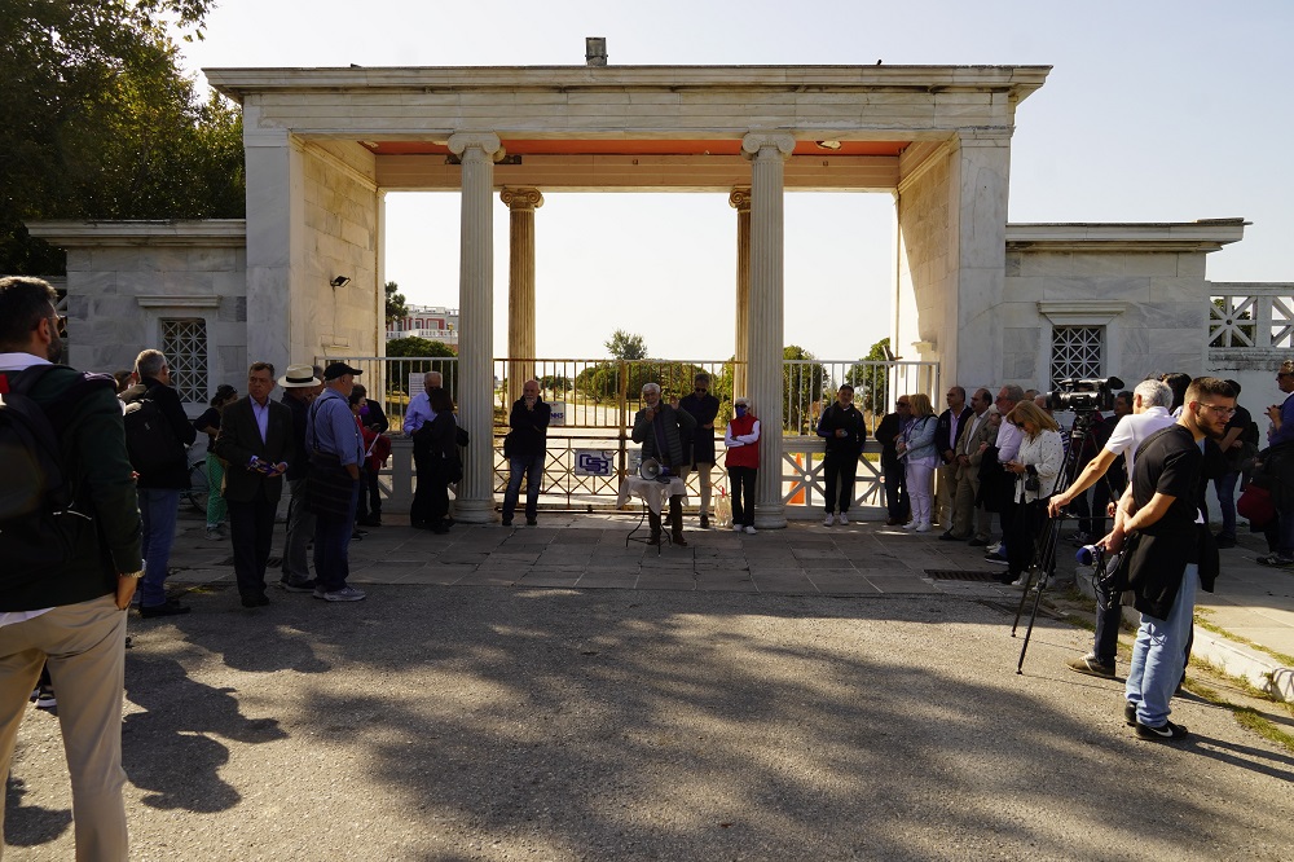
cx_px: 647
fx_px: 970
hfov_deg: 67.4
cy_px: 431
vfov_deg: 47.9
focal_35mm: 27
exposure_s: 1/125
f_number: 9
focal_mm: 18
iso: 100
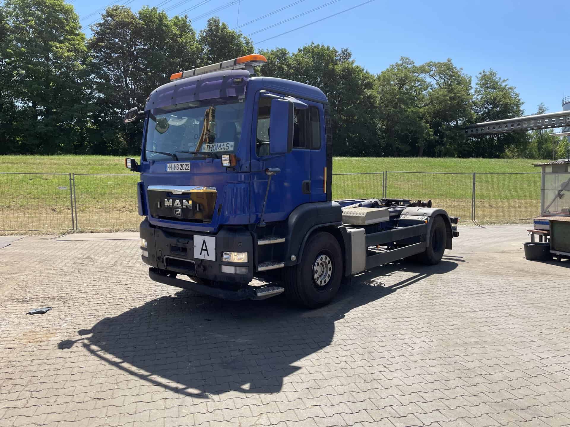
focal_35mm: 26
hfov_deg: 67.3
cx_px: 285
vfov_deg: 53.1
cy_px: 214
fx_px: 428
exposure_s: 1/2020
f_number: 1.6
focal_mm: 4.2
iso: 32
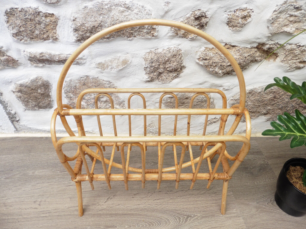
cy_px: 114
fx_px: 212
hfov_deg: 71.6
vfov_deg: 56.8
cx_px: 153
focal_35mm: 24
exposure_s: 1/250
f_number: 4
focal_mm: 4.3
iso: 100
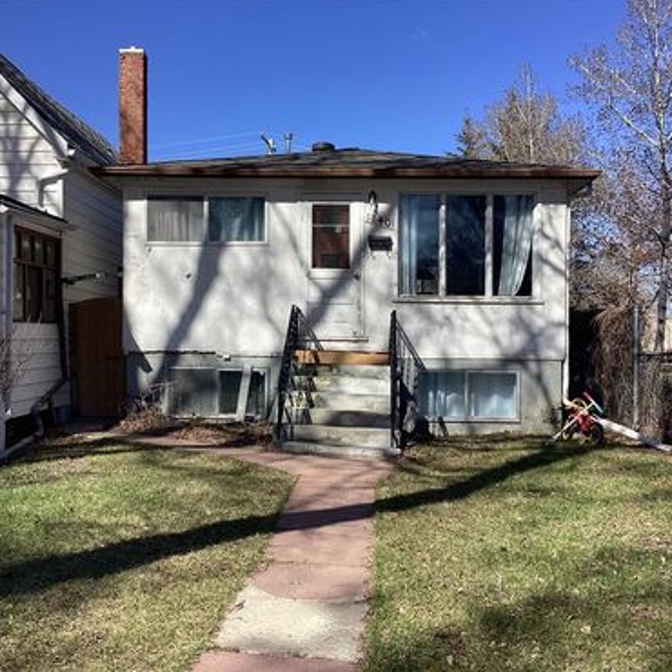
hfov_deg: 44.9
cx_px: 336
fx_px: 813
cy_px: 335
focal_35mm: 37
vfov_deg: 44.9
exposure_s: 1/1164
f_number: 2.4
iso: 25
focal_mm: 3.3
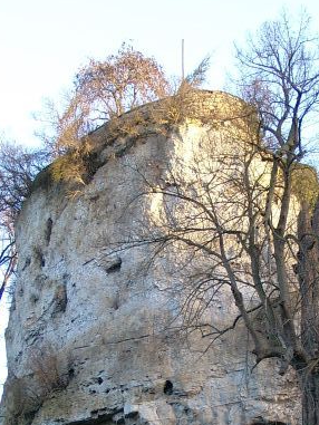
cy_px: 369
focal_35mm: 84
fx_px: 1032
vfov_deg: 22.8
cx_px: 197
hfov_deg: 17.6
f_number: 2.8
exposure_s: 1/71.7
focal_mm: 8.4
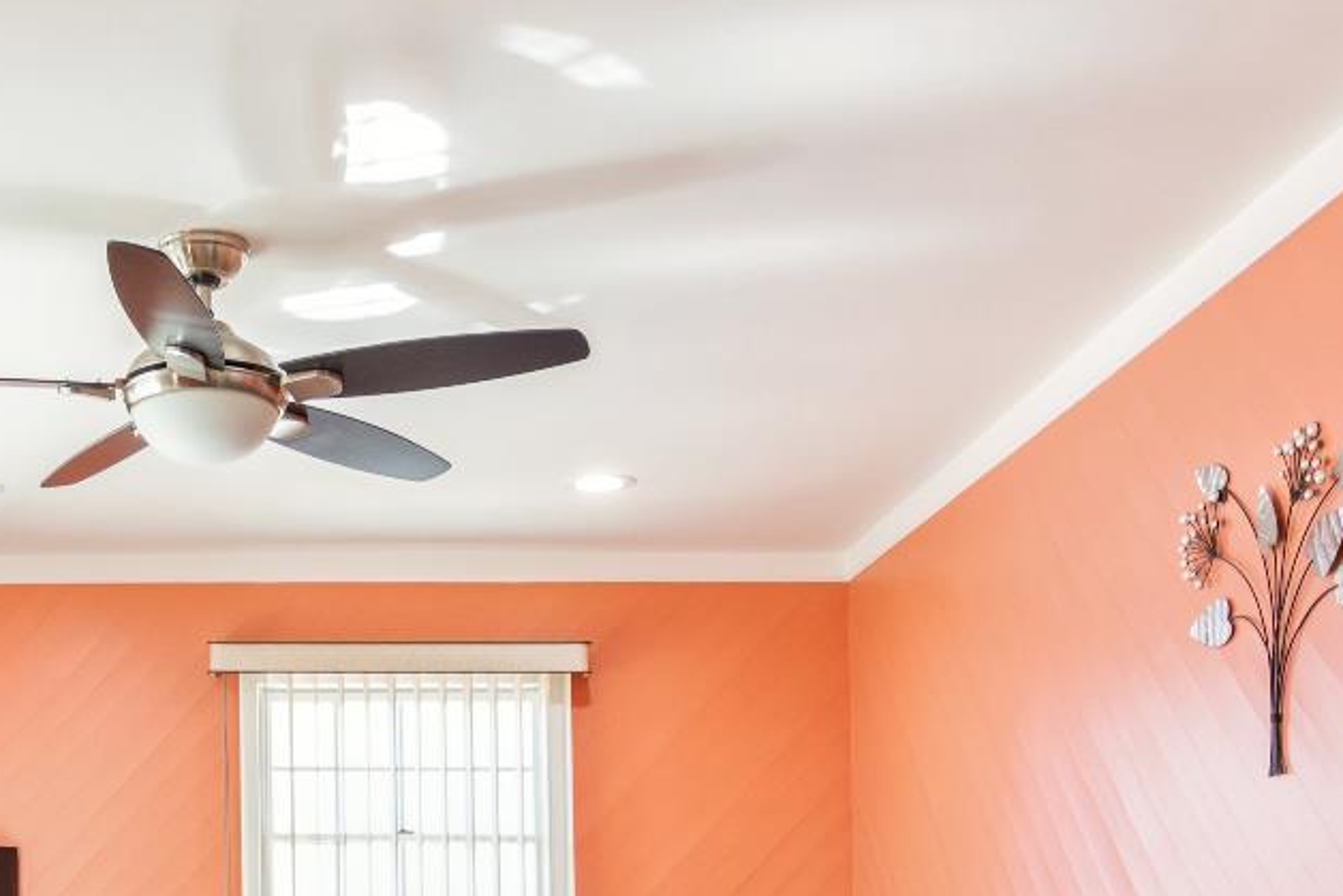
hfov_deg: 40.9
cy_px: 1046
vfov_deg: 27.8
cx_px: 68
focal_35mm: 43
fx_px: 1604
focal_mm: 12
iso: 100
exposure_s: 1/2.5
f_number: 8
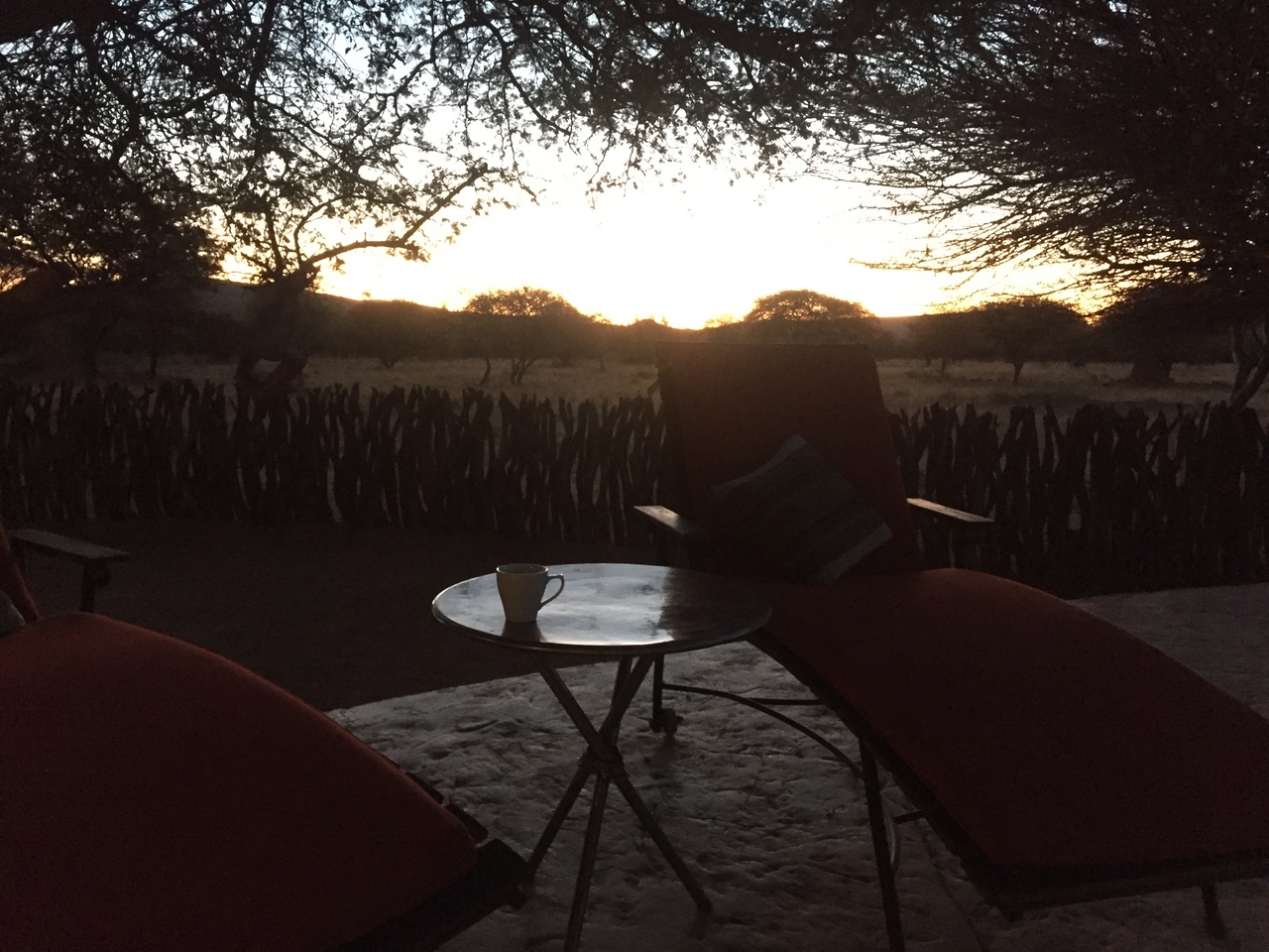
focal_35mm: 29
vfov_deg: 48.2
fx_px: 1063
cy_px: 476
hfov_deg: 61.7
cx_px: 634
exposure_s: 1/17
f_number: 2.2
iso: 1000
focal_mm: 4.15
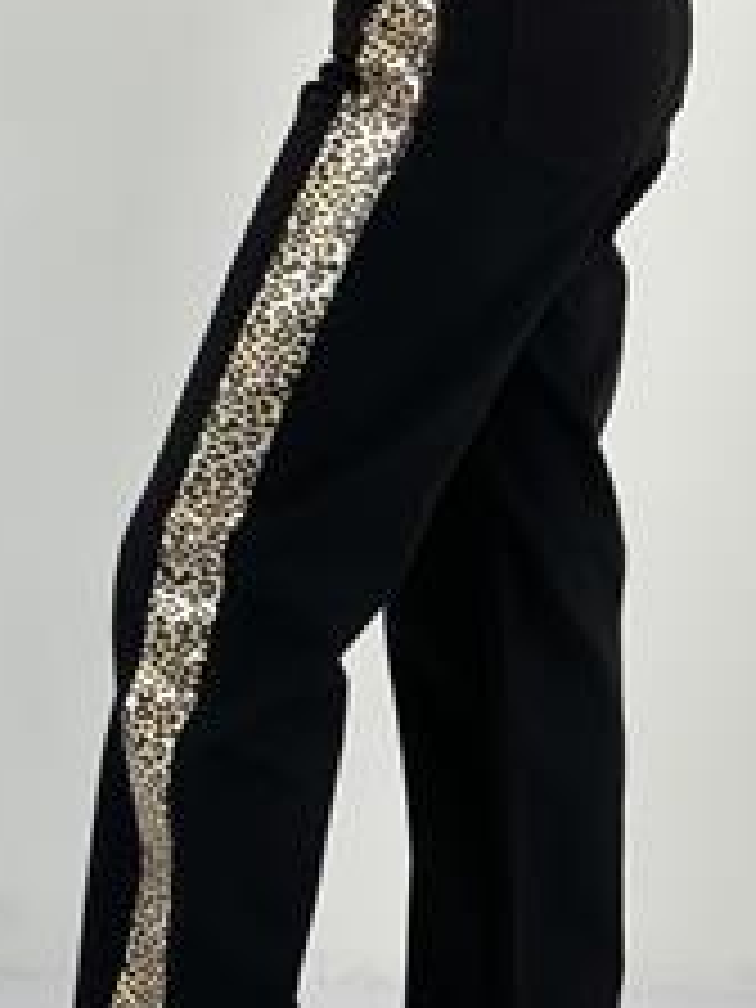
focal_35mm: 142
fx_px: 4135
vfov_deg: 13.9
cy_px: 583
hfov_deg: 10.4
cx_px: 306
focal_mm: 9
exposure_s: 1/100
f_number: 2.8
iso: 40
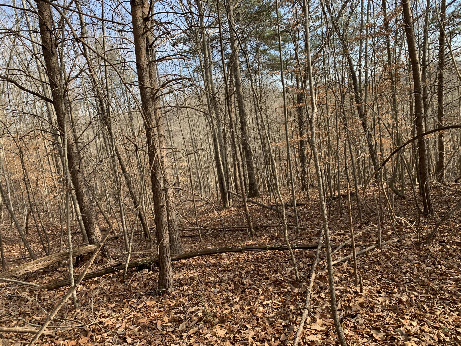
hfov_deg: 67.3
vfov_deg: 53.1
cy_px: 173
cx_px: 230
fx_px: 346
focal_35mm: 26
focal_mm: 4.25
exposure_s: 1/297
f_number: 1.8
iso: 25
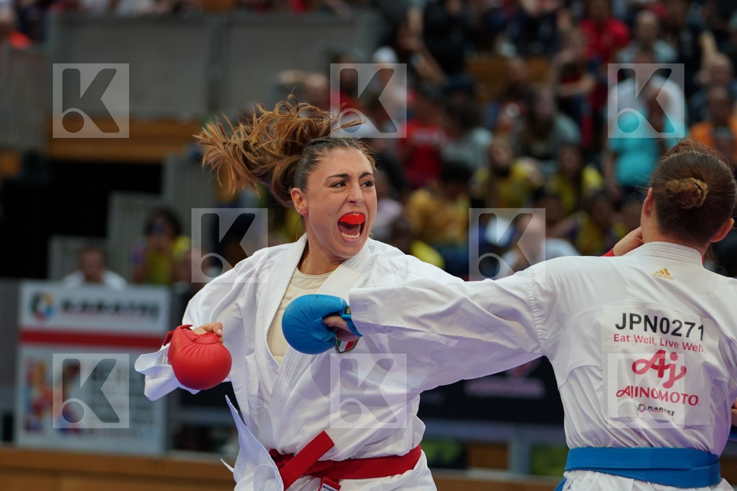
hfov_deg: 11.8
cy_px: 246
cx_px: 368
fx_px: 3562
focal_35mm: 174
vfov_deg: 7.9
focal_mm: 116
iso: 1250
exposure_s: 1/1000
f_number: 2.8
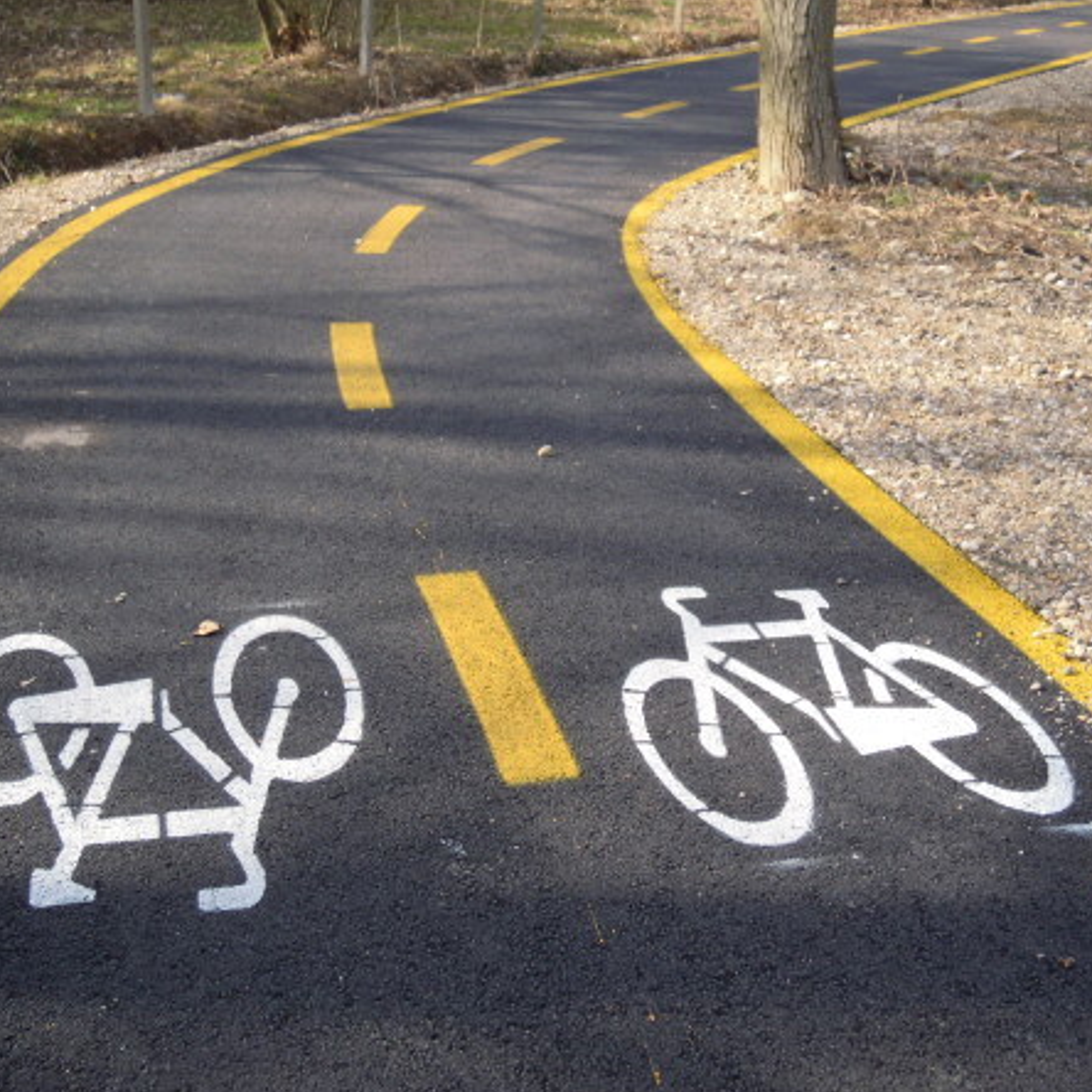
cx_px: 480
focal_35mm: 43
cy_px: 548
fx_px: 1535
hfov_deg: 39.1
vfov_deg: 39.2
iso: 100
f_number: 3
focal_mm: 6.4
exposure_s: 1/320
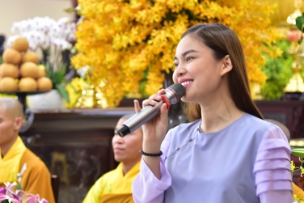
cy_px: 105
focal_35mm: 114
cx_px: 93
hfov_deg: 17.9
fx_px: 963
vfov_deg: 12.0
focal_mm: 66
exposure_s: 1/13
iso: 640
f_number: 4
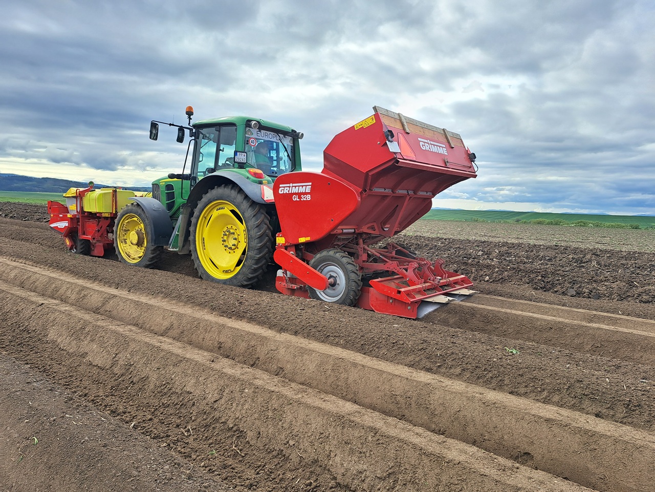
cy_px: 246
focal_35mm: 24
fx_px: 454
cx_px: 328
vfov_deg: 56.8
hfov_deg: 71.6
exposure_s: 1/700
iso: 50
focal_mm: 5.23
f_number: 1.8
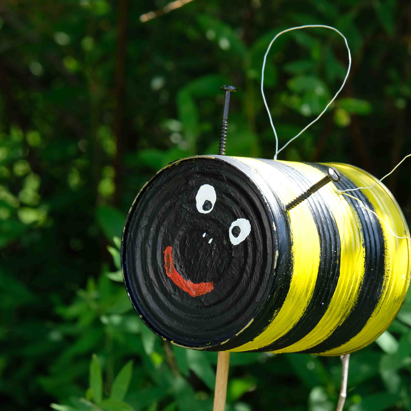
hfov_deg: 4.6
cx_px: 303
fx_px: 5145
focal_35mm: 383
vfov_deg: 4.6
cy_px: 205
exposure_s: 1/105
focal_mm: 200
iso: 400
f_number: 9
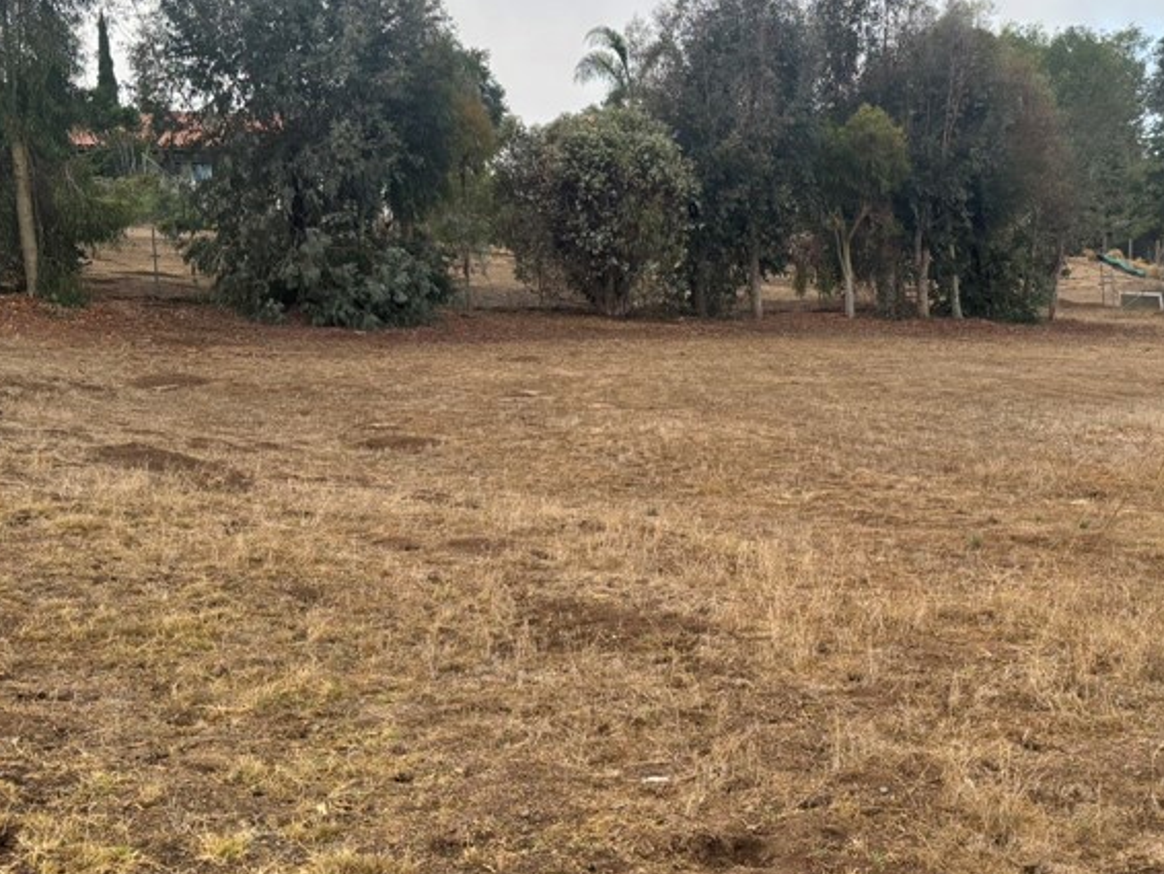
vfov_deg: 30.9
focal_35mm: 47
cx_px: 728
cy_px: 378
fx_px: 1581
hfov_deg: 40.1
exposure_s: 1/818
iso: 50
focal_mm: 5.96
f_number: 1.6
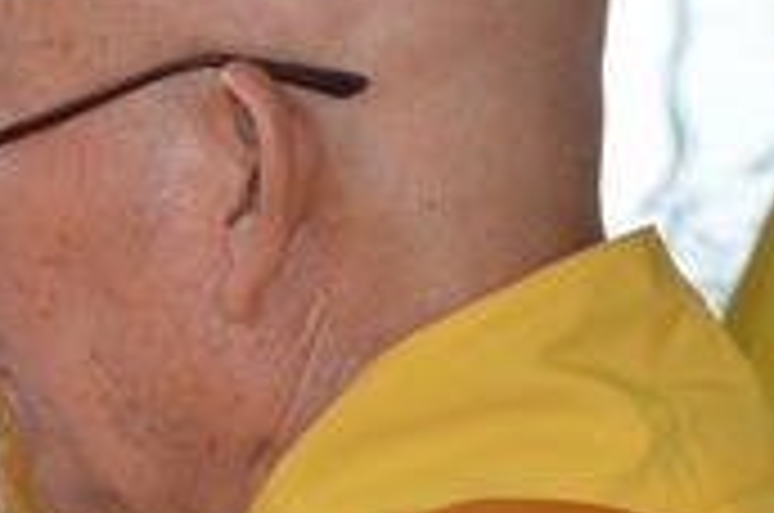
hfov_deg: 5.5
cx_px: -68
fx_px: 8047
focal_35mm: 375
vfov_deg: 3.7
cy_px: 322
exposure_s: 1/250
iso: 1000
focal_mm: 66
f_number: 8
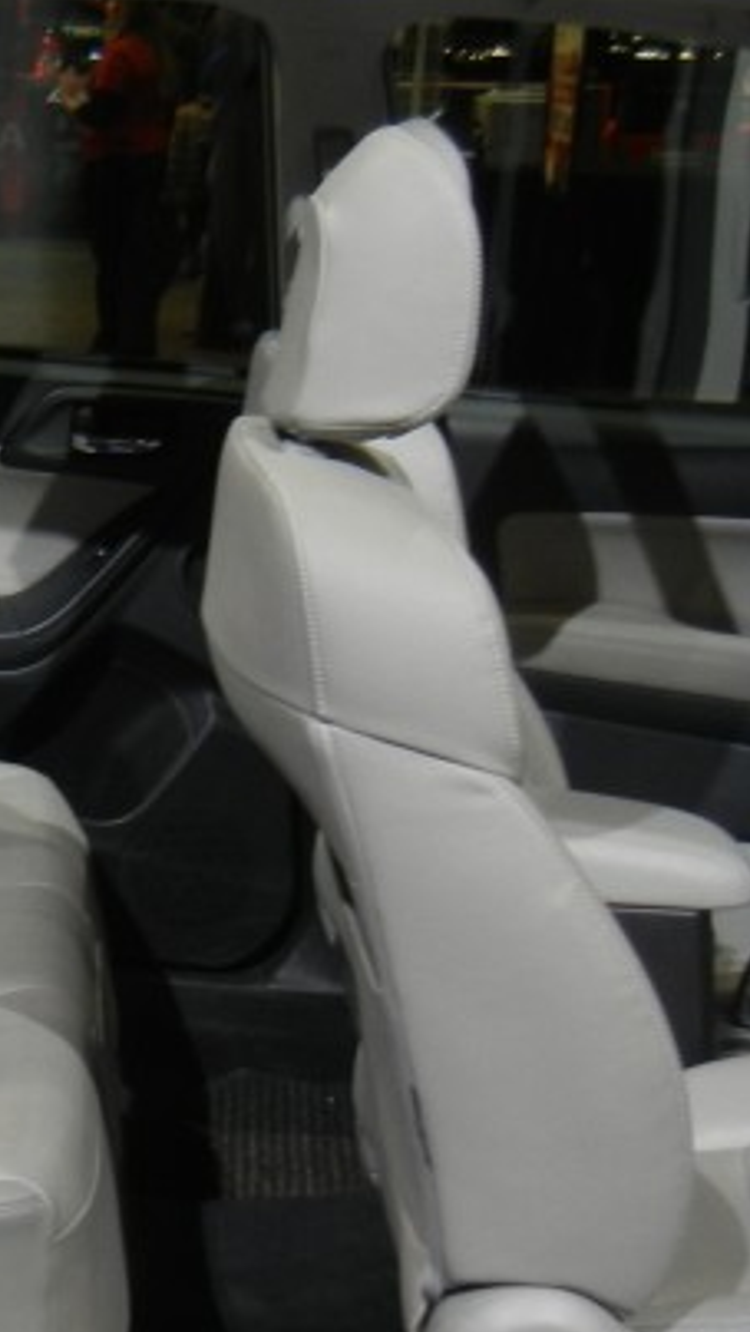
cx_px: -354
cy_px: 750
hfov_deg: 13.8
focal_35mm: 83
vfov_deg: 25.6
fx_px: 2931
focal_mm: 5.4
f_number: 3.5
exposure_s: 1/69.4
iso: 160
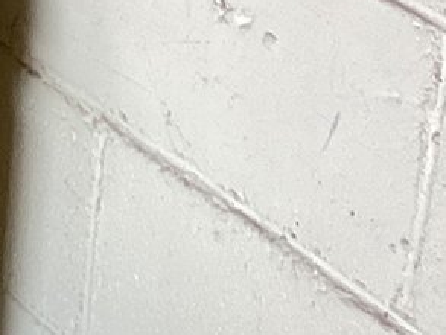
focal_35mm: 160
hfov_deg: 10.8
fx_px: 2062
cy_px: -465
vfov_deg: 8.5
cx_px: -578
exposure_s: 1/120
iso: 80
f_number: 2.4
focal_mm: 3.3
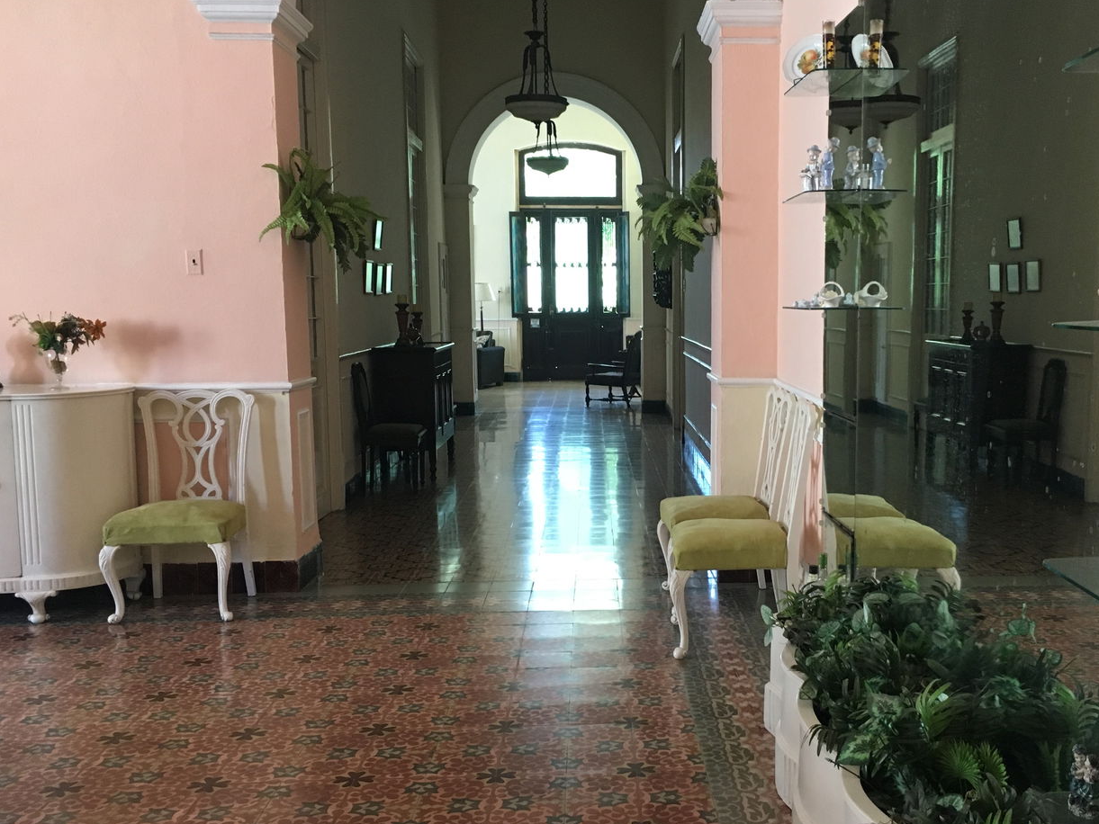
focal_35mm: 38
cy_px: 441
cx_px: 662
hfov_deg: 48.7
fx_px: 1207
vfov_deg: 37.7
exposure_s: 1/30
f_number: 2.2
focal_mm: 4.15
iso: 125
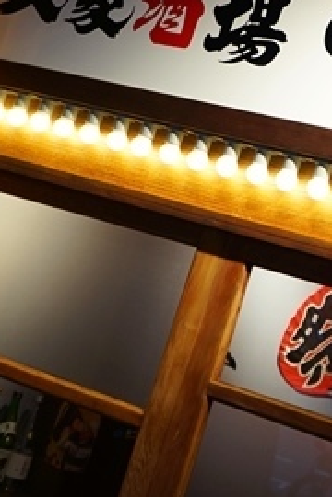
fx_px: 1148
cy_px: 141
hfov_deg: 16.2
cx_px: 319
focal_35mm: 83
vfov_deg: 24.3
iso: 320
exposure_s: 1/60
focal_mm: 28
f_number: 3.5
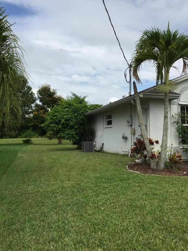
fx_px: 210
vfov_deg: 61.7
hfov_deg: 48.2
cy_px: 126
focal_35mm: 29
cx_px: 94
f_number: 2.2
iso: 32
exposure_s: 1/1980
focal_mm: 4.15
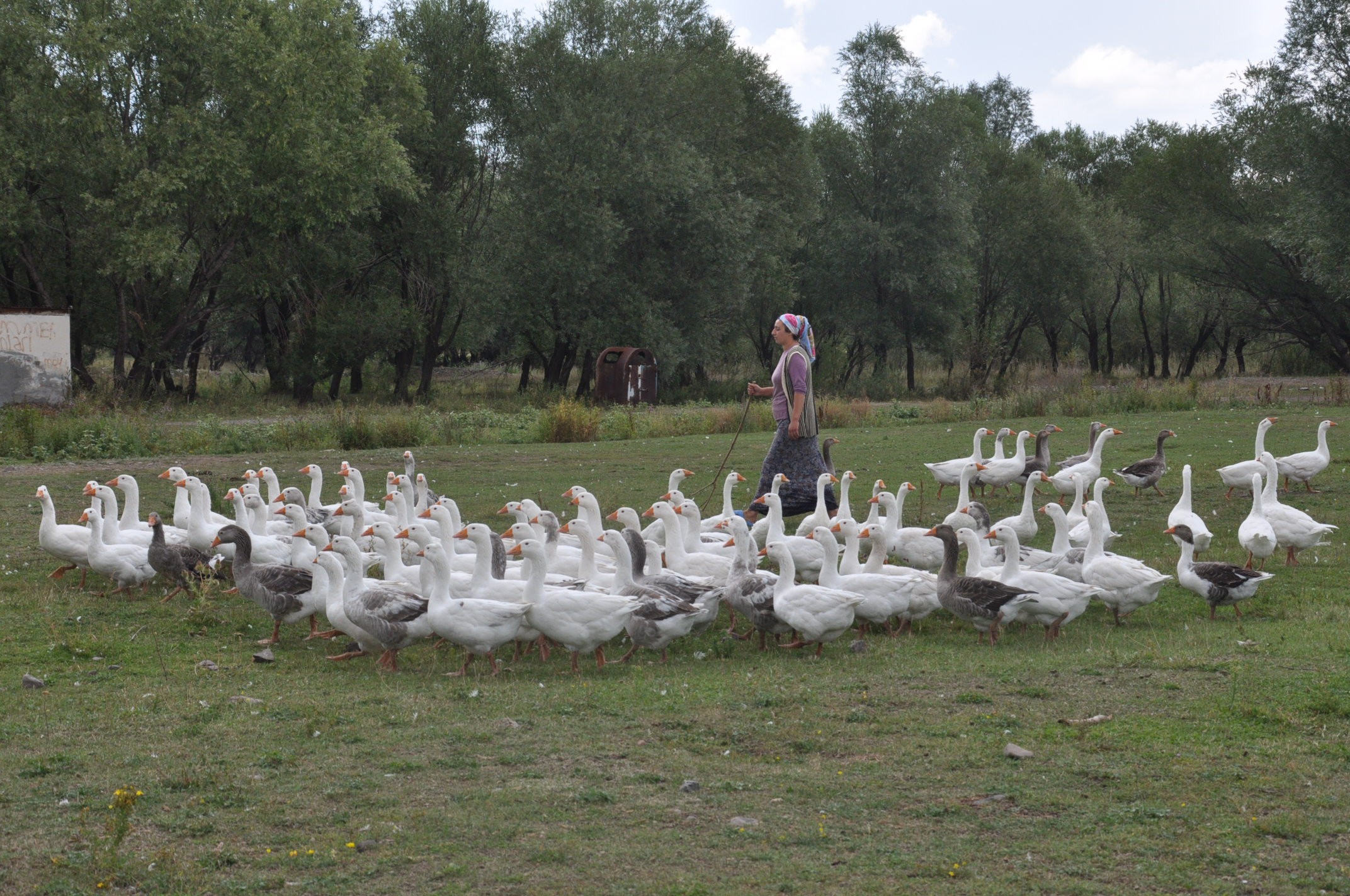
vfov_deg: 18.9
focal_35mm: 72
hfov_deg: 28.1
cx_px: 675
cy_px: 448
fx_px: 2697
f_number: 9
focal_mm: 48
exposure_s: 1/320
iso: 500
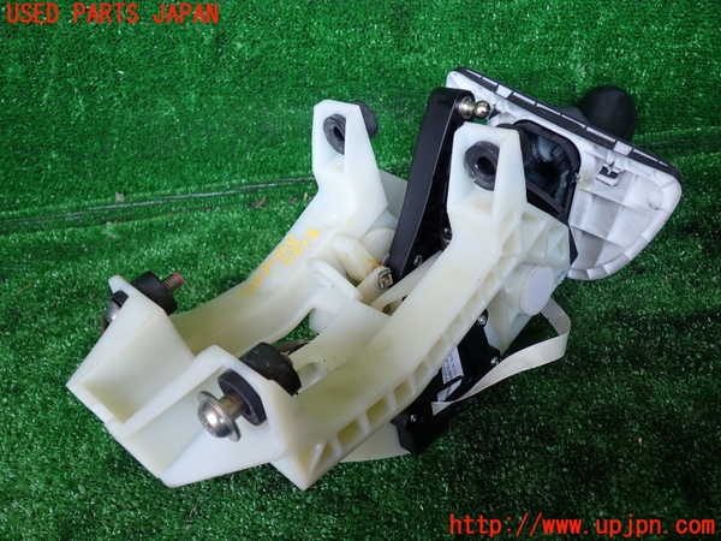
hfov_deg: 60.0
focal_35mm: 30
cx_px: 360
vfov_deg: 46.8
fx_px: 625
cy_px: 270
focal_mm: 5.4
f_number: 2.3
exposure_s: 1/80
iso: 100
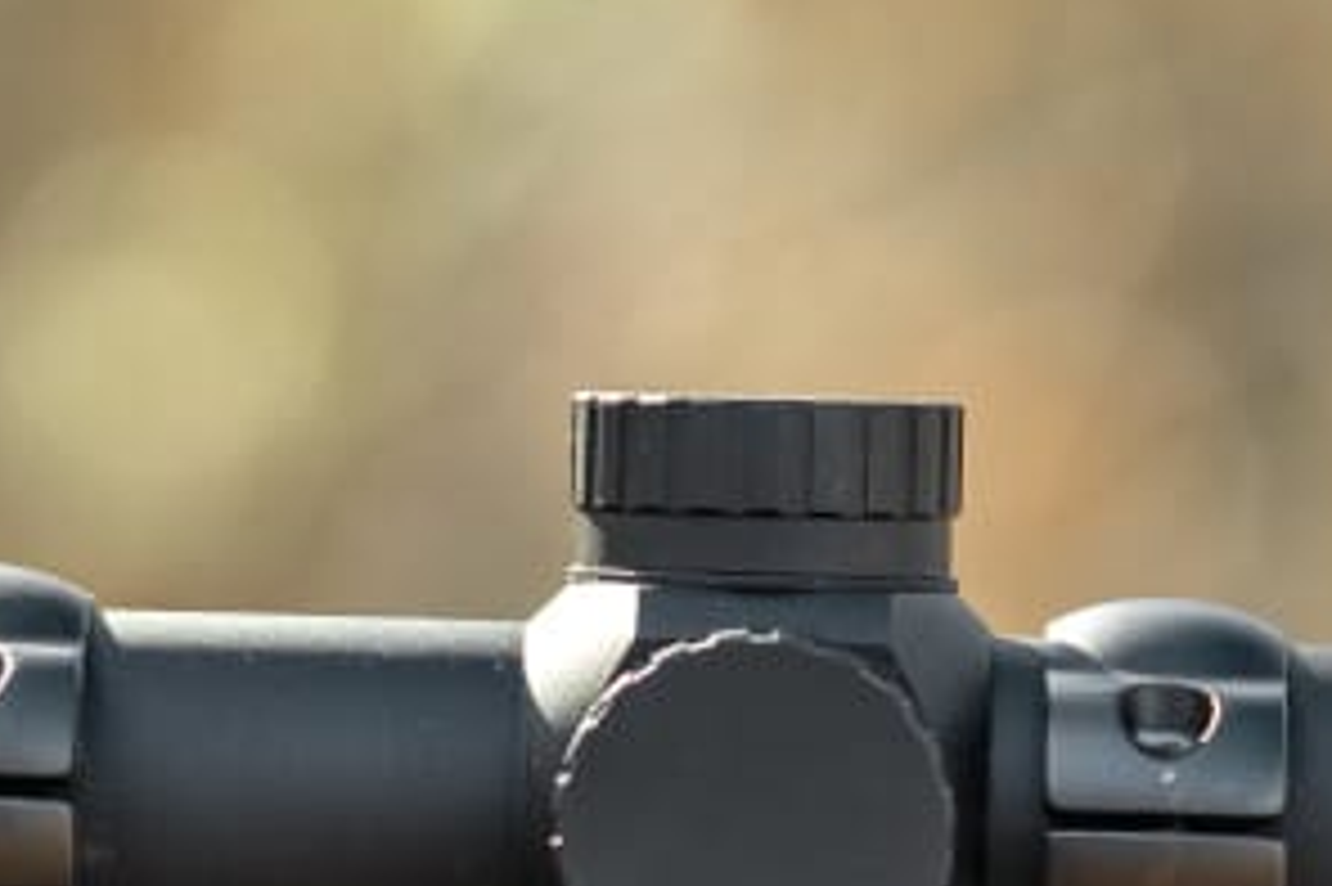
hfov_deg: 5.0
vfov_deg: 3.3
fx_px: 15198
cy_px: 823
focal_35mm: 411
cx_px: 252
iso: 125
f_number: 3.5
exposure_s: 1/60
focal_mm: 90
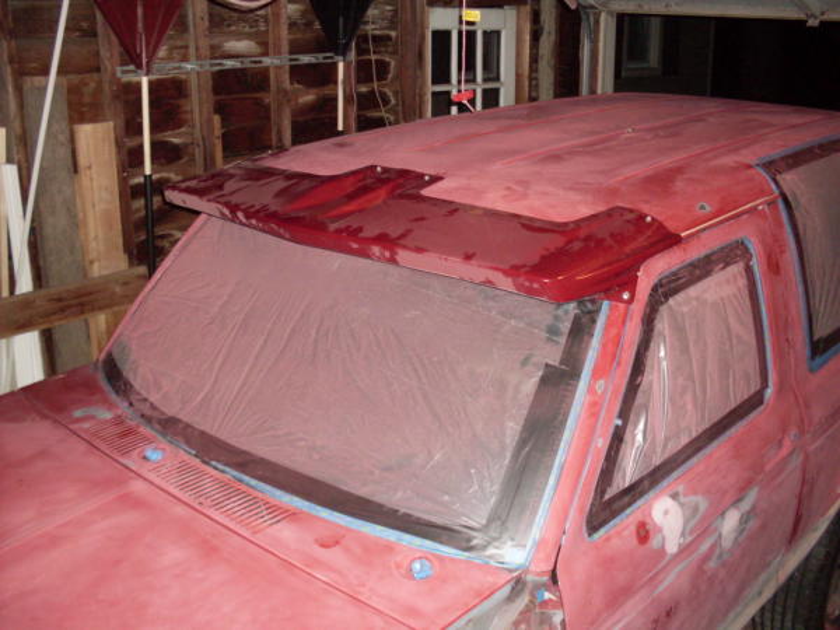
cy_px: 315
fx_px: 922
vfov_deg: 37.7
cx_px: 420
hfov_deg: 49.0
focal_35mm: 38
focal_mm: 6.3
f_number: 2.8
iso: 240
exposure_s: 1/45
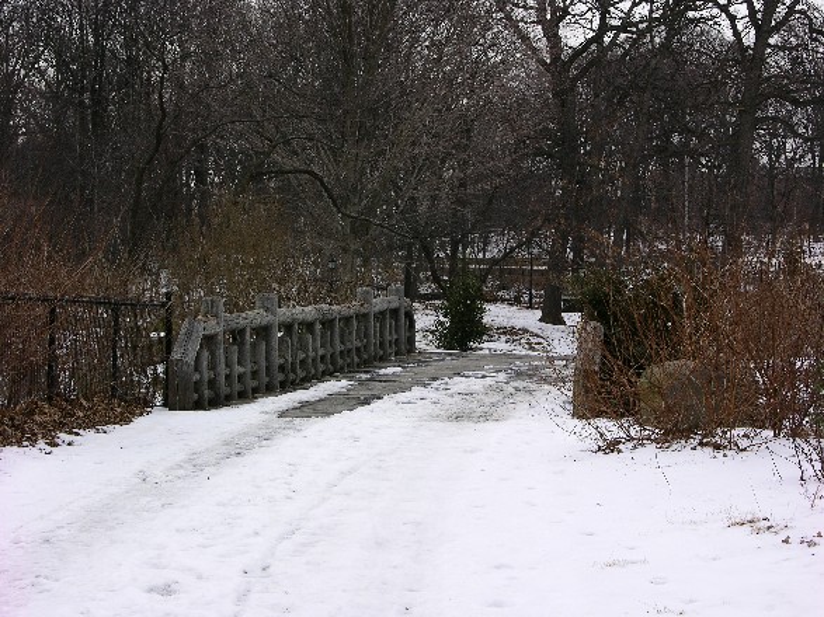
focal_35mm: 74
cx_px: 412
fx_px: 1761
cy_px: 308
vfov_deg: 19.9
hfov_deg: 26.3
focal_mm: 18.8
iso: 50
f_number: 6
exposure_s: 1/92.7
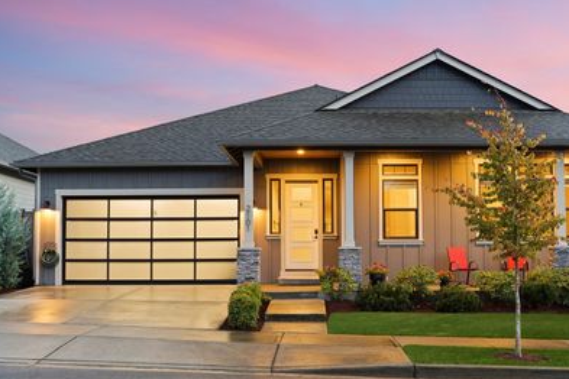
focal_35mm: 42
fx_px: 664
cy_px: 216
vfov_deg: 31.8
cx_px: 334
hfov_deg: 46.2
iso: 640
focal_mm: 33
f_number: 9
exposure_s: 1/1.25
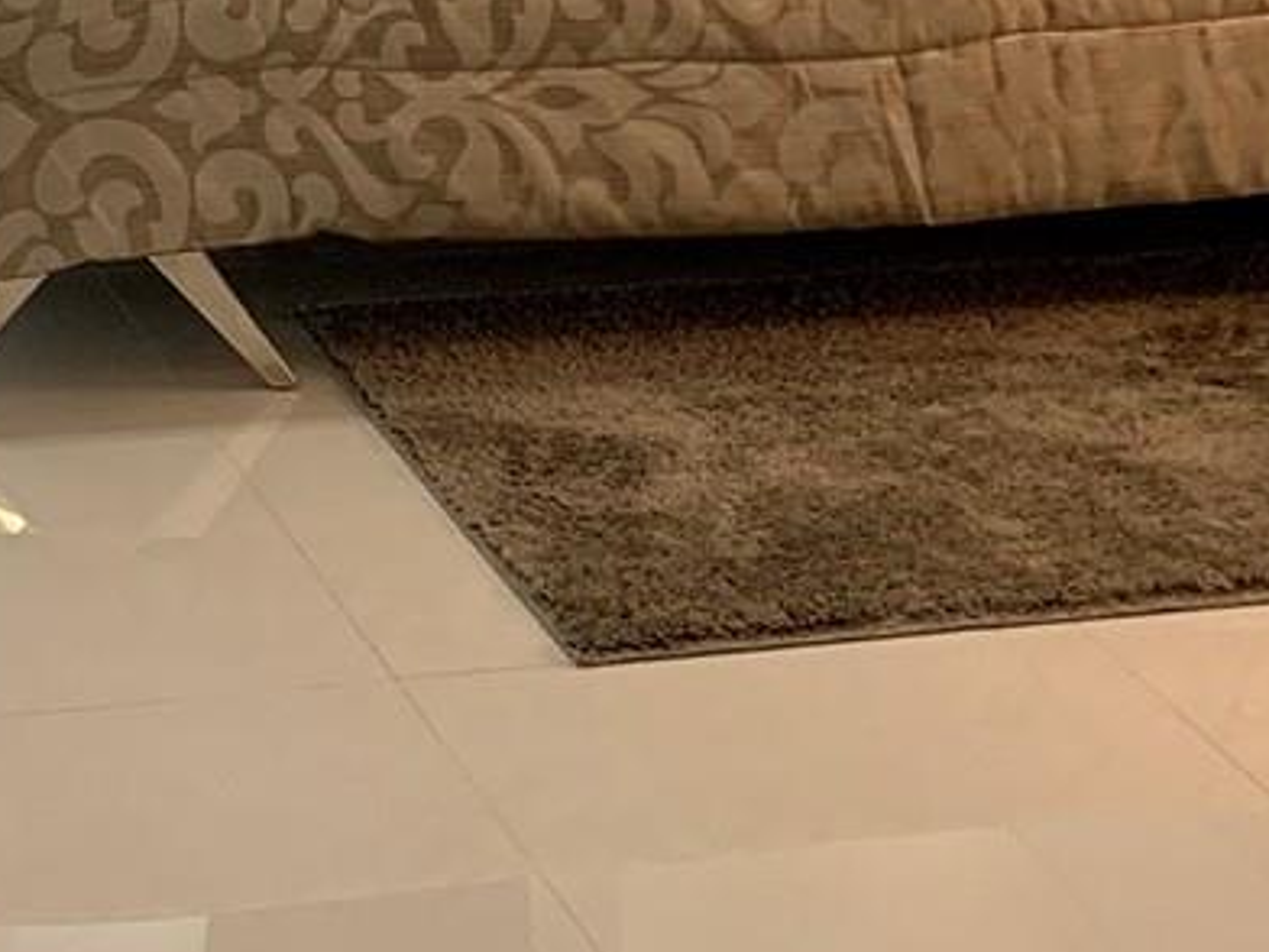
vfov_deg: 12.7
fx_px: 3886
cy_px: -784
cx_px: -149
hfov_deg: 17.9
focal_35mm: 106
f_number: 1.8
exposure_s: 1/60
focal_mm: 4.25
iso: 50
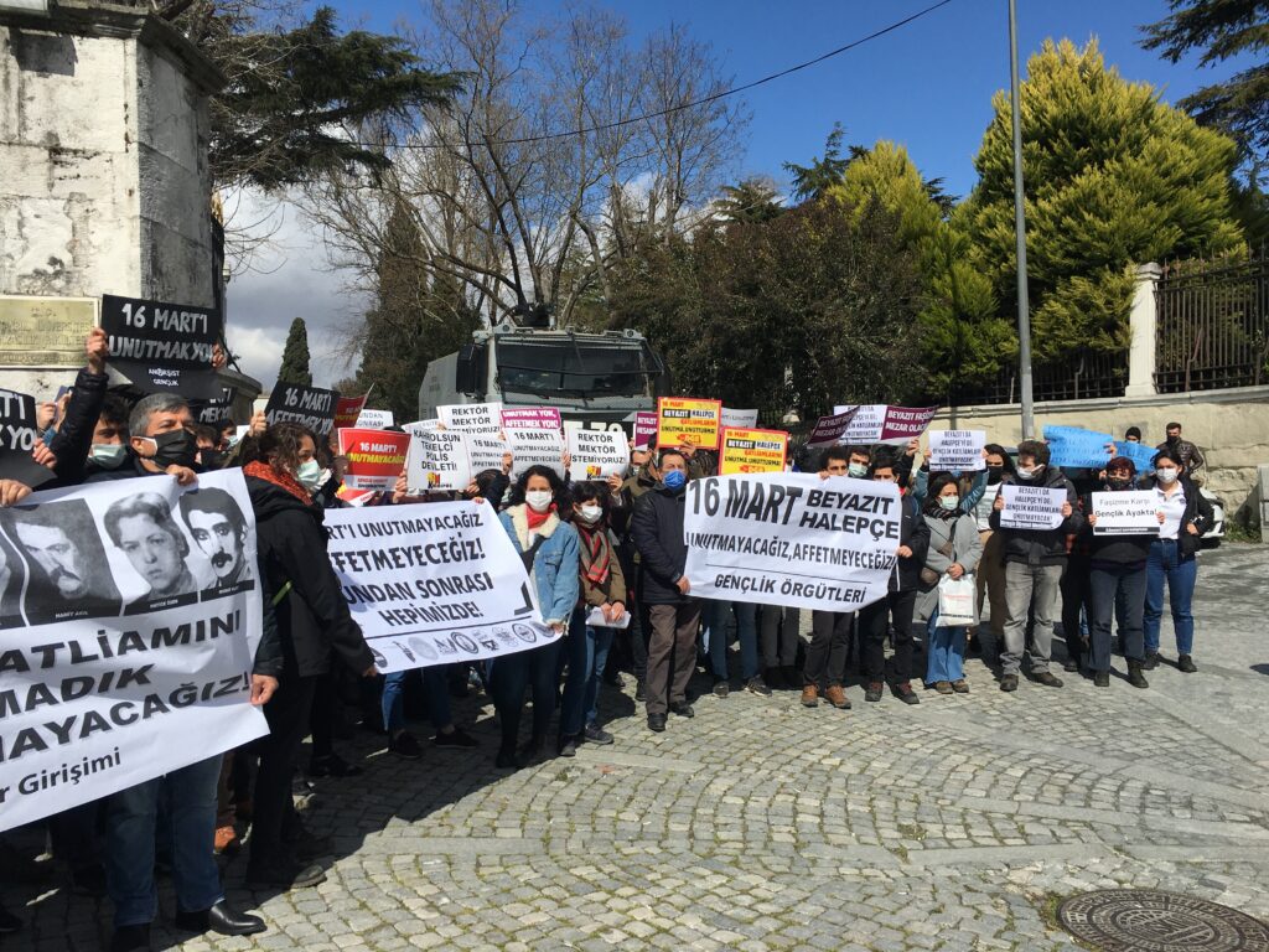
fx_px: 1063
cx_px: 634
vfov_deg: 48.2
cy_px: 476
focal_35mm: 29
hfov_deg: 61.7
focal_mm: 4.15
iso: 25
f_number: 2.2
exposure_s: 1/3344
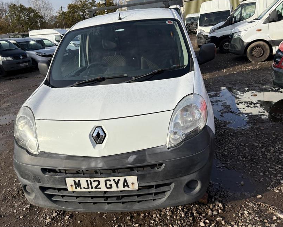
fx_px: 235
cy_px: 115
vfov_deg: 51.5
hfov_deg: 62.2
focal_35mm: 28
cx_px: 136
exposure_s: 1/3831
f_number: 1.6
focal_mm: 5.96
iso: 50
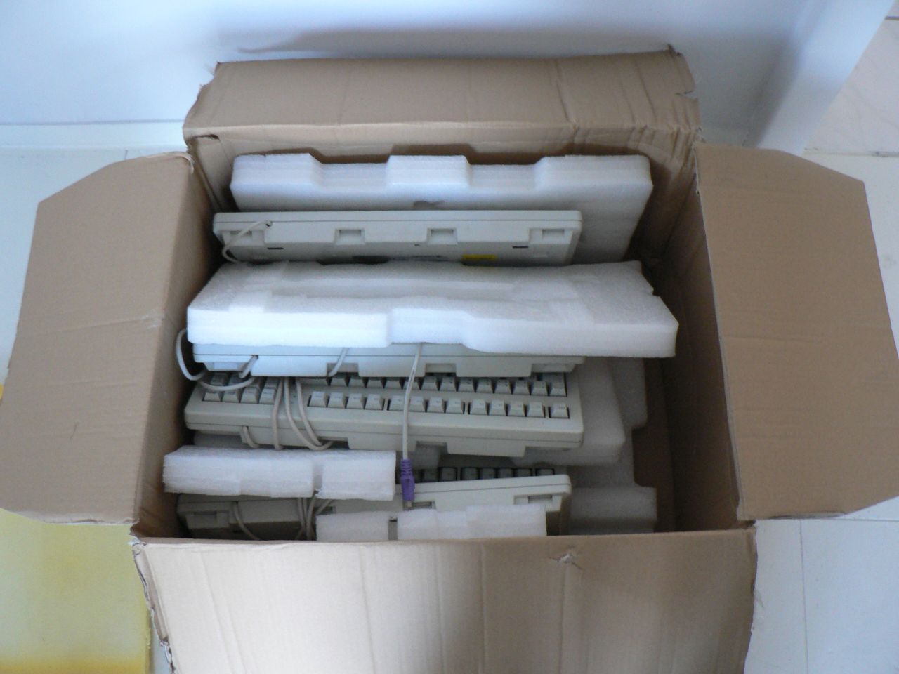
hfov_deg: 51.4
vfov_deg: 39.7
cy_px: 337
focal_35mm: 36
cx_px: 450
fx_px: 935
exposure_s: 1/5
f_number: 2.8
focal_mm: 6
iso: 200
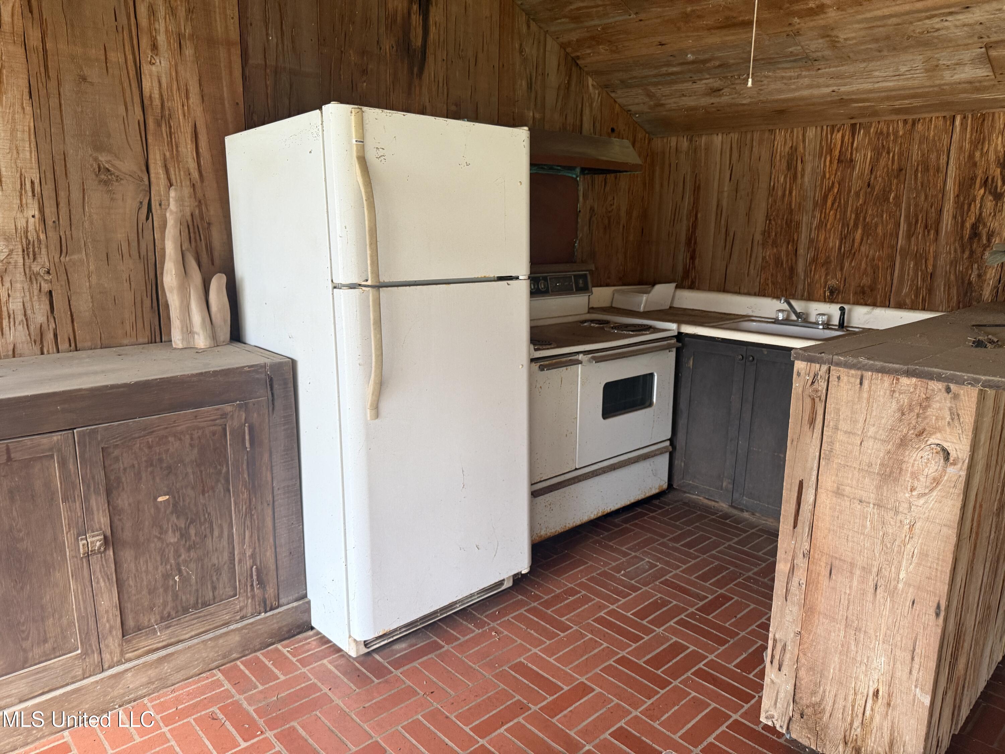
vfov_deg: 56.8
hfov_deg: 71.6
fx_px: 697
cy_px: 377
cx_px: 502
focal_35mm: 24
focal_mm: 6.76
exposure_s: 1/60
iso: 250
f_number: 1.78
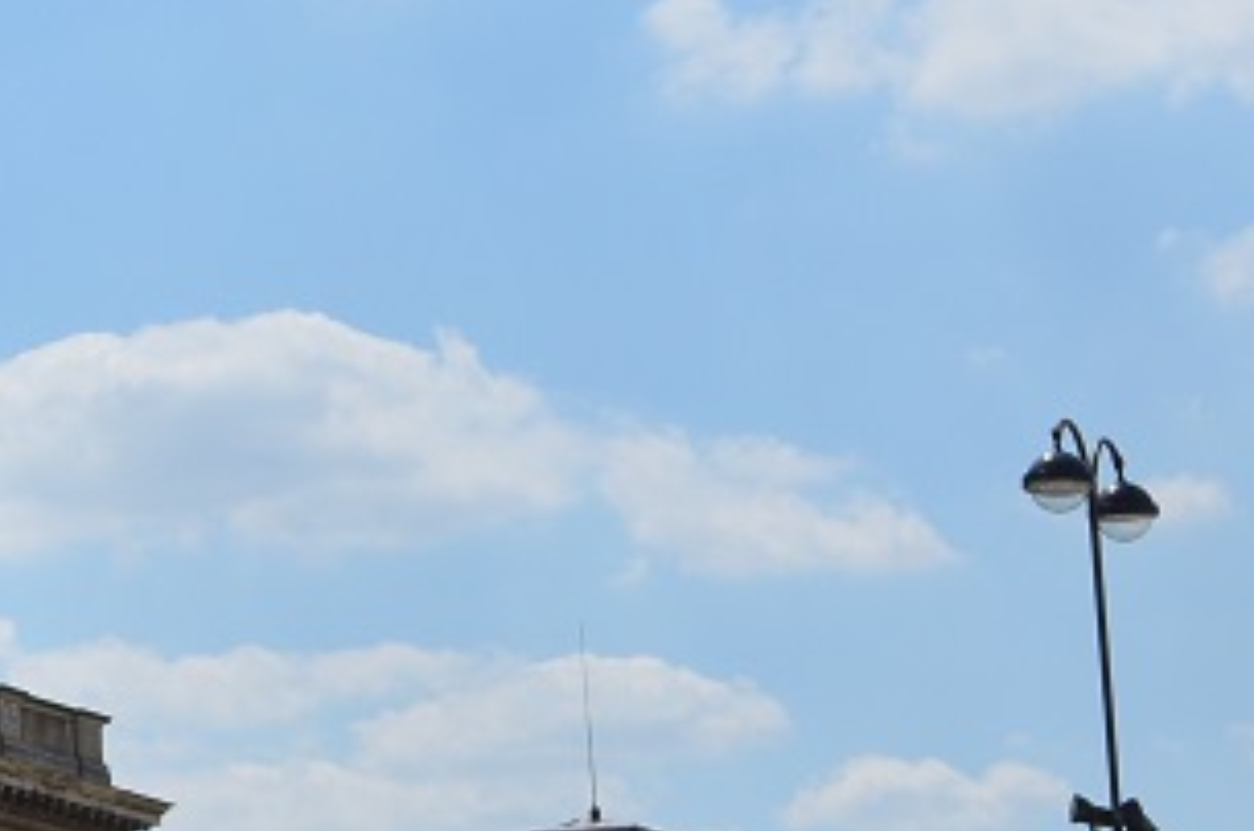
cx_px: -1053
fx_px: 7370
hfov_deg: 9.3
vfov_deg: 6.4
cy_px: -234
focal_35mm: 212
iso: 100
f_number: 9
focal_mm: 35
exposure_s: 1/320
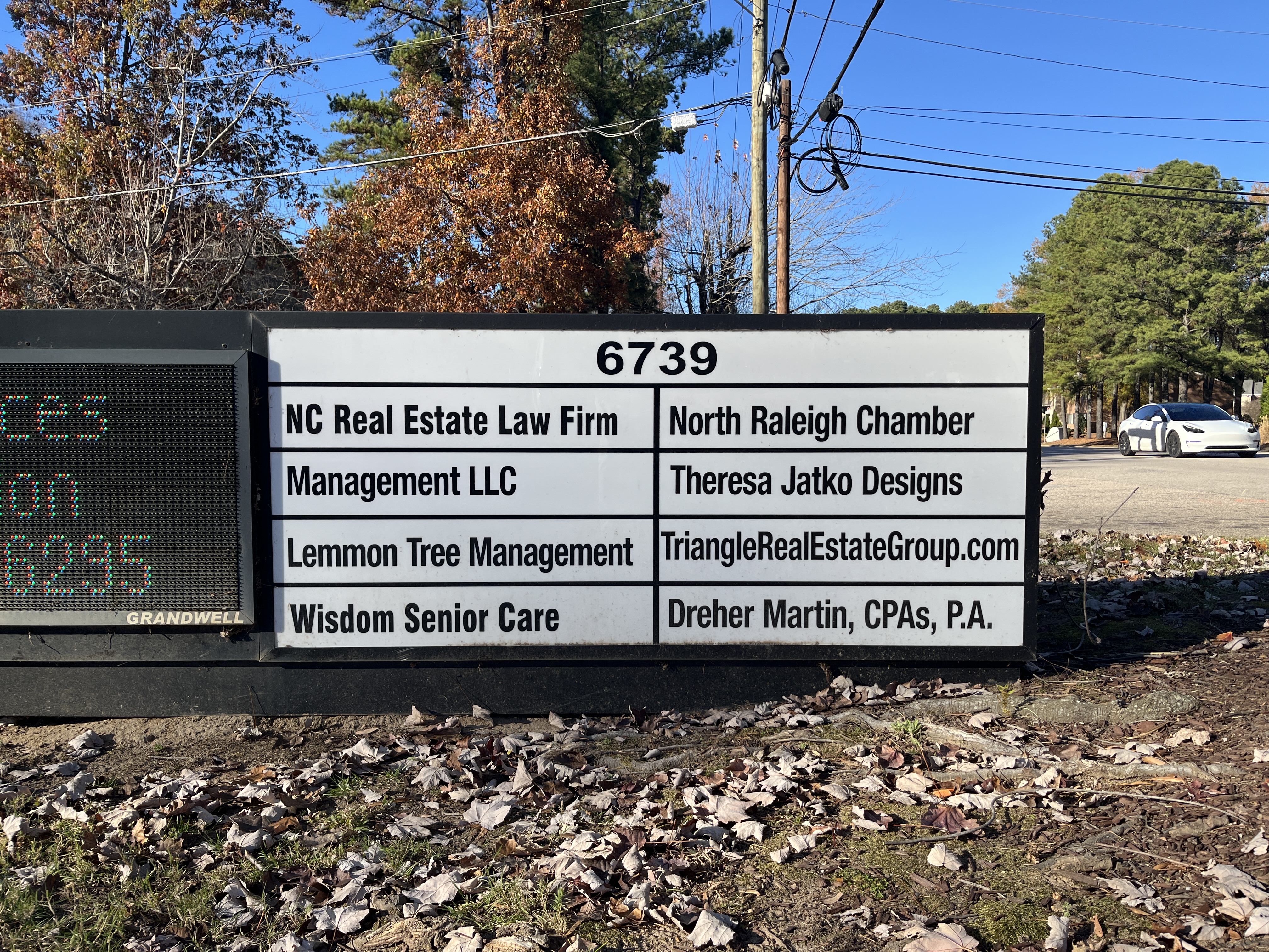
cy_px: 476
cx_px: 634
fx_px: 953
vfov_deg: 53.1
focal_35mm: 26
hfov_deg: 67.3
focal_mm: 5.1
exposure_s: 1/1890
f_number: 1.6
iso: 50
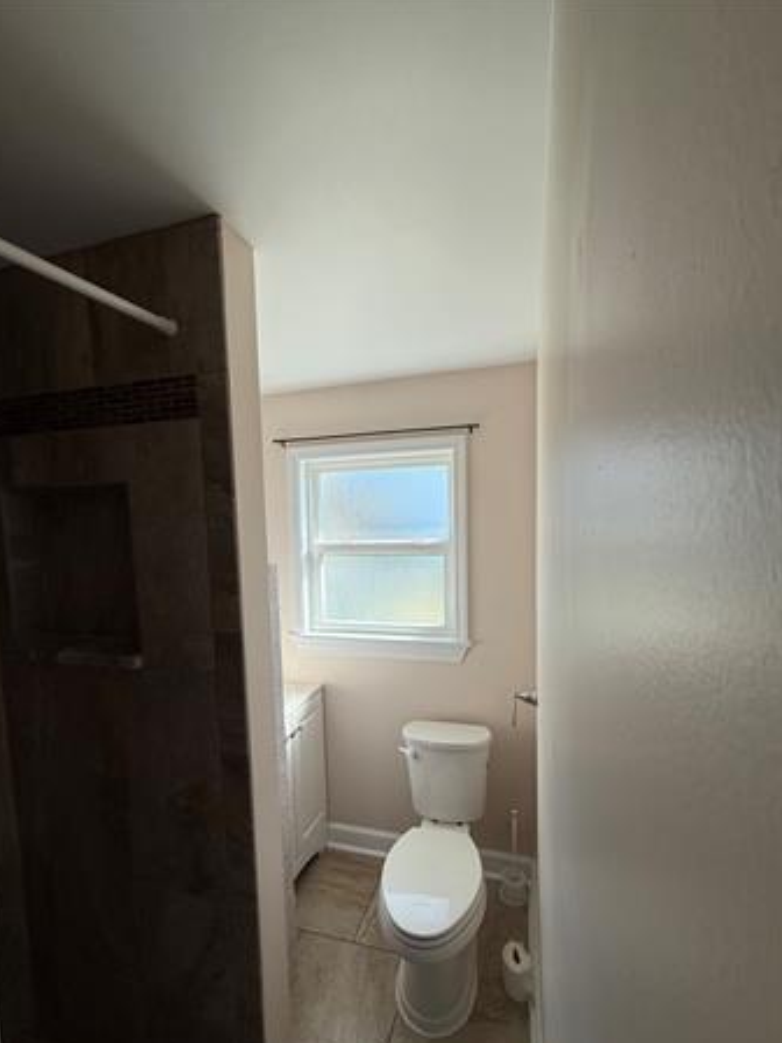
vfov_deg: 98.0
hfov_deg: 81.7
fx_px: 452
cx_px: 403
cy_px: 554
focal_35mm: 15
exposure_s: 1/120
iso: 50
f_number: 2.2
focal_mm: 2.22
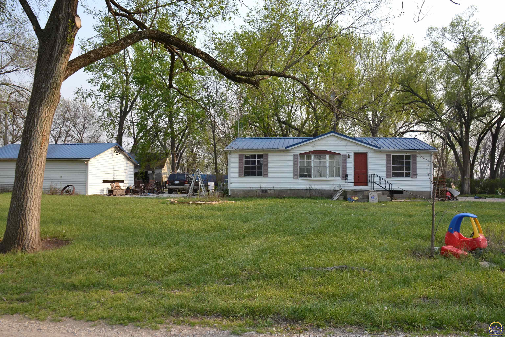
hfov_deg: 67.4
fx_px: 379
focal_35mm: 27
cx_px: 252
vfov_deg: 47.9
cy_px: 168
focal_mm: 18
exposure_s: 1/200
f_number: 7.1
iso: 100
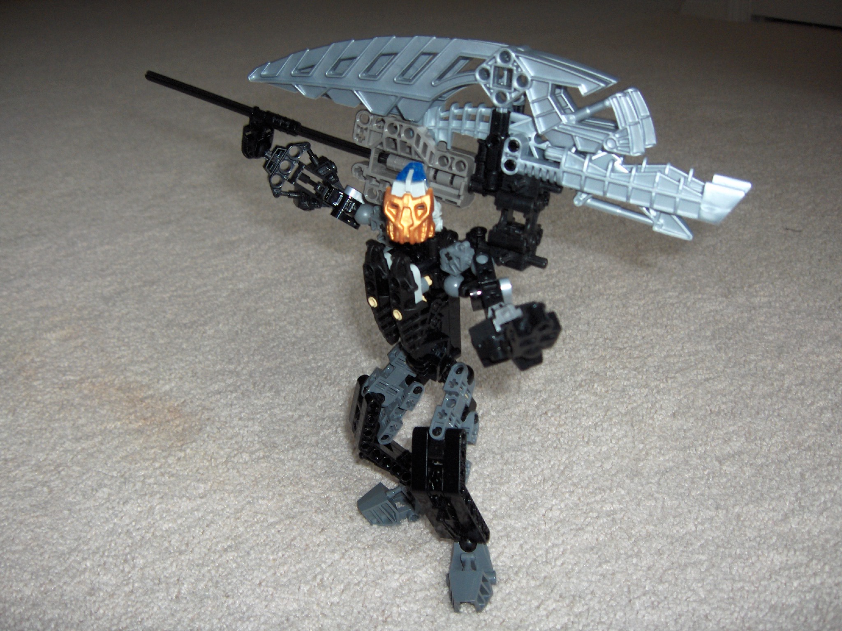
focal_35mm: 39
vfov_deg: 36.8
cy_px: 316
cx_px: 421
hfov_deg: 47.9
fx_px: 949
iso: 100
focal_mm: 8
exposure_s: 1/60
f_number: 2.8
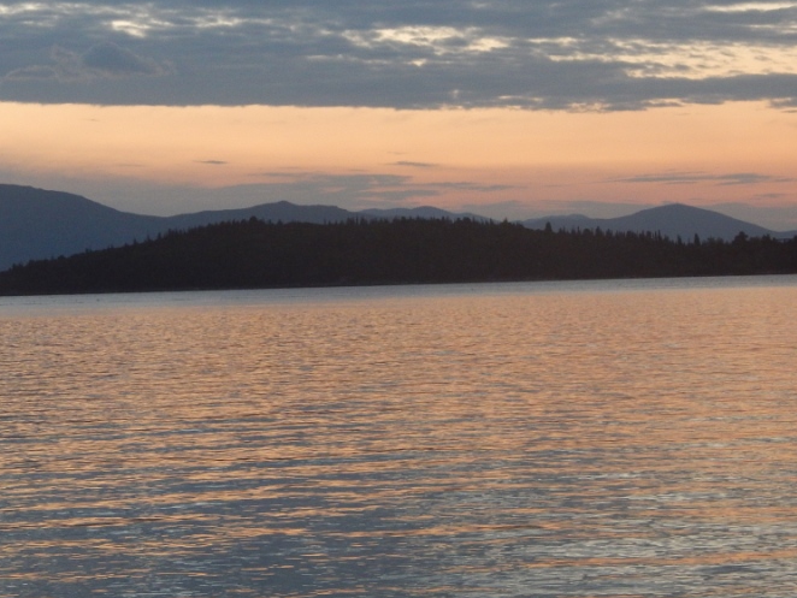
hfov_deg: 16.9
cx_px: 212
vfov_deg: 12.8
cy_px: 325
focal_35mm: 116
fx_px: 2672
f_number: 4.2
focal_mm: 13.5
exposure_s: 1/30
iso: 280
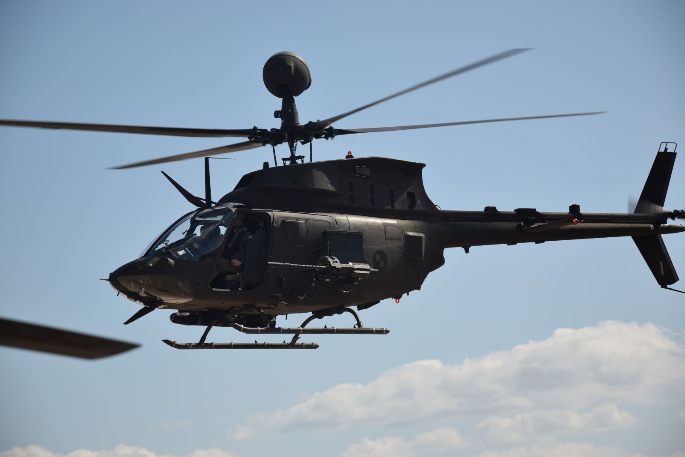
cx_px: 342
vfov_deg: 9.9
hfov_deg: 14.9
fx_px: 2626
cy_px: 228
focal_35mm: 138
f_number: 6.3
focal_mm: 92
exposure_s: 1/640
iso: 100
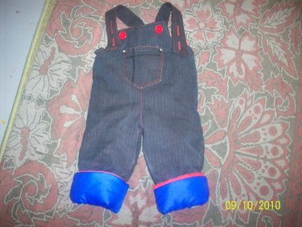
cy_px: 114
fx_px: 323
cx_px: 151
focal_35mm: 37
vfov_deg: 38.7
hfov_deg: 50.1
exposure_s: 1/32
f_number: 2.8
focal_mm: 6.2
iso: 200
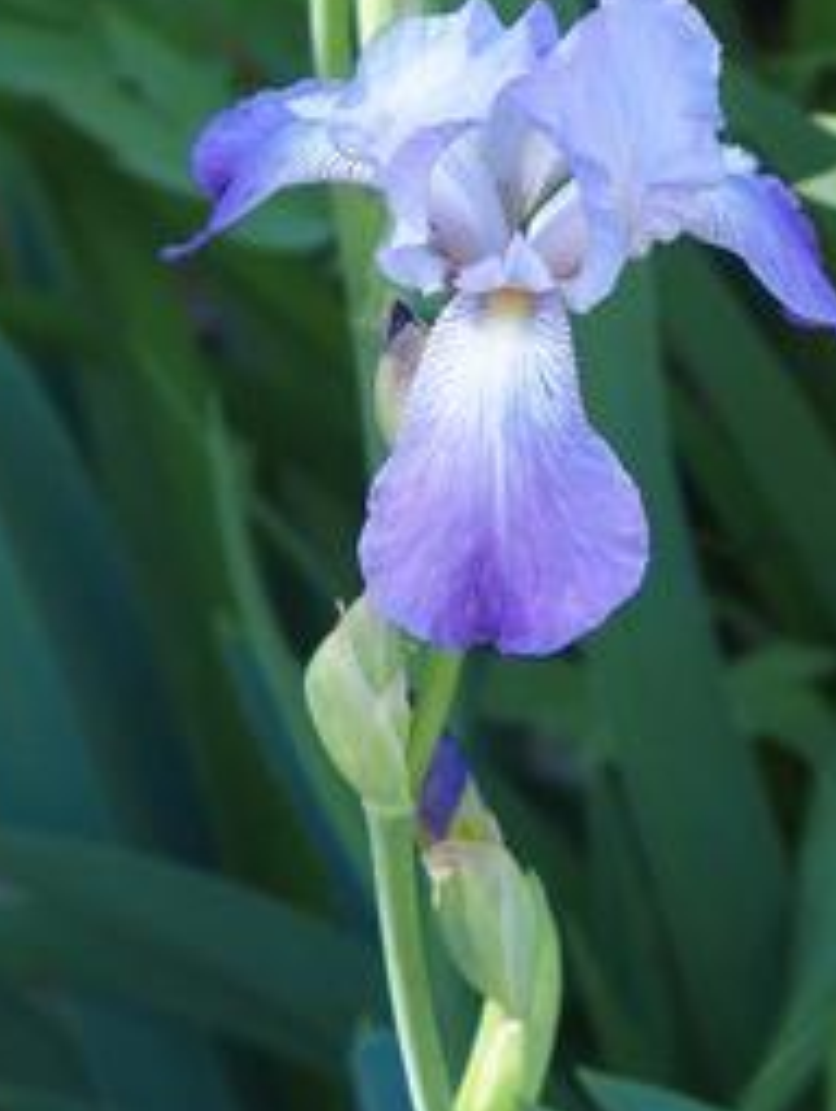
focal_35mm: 240
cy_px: 392
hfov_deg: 6.2
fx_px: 7709
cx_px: 470
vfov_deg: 8.2
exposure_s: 1/250
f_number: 2.8
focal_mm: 28.8
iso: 160
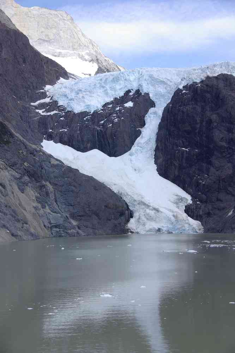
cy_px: 176
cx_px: 118
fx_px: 706
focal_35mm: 72
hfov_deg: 18.9
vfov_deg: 28.1
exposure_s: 1/180
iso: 100
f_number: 8
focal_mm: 47.5
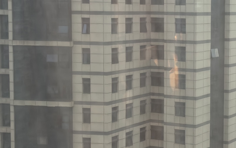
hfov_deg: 21.0
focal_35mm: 96
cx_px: 229
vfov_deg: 13.6
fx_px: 617
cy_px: 66
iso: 500
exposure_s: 1/640
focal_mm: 6.98
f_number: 1.4
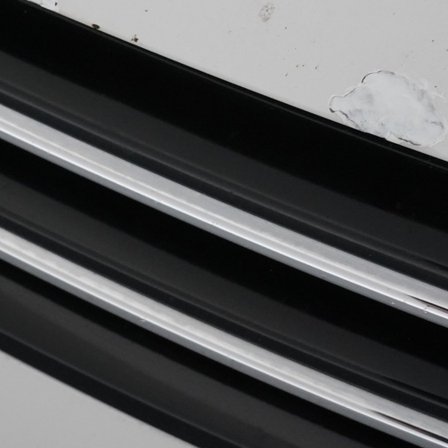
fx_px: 1201
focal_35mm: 82
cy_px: -20
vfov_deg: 20.3
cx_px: 257
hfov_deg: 21.1
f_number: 8
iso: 4000
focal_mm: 30
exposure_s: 1/60
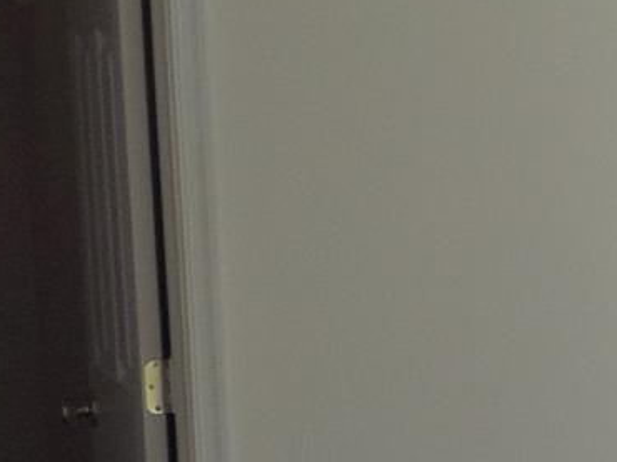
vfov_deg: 9.5
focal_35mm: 155
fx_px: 2761
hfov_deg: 11.6
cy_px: 382
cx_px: 1182
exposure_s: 1/250
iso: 80
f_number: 3.1
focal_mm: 4.9
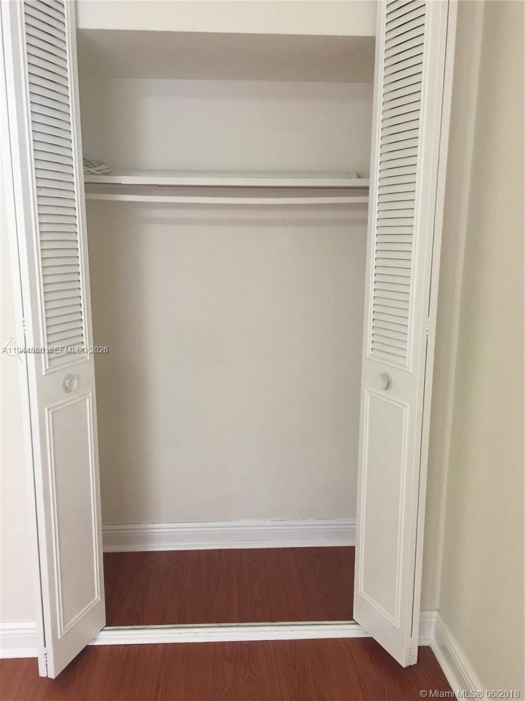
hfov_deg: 48.2
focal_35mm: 29
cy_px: 350
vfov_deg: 61.7
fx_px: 586
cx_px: 262
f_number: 2.2
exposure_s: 1/15
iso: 125
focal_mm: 4.15
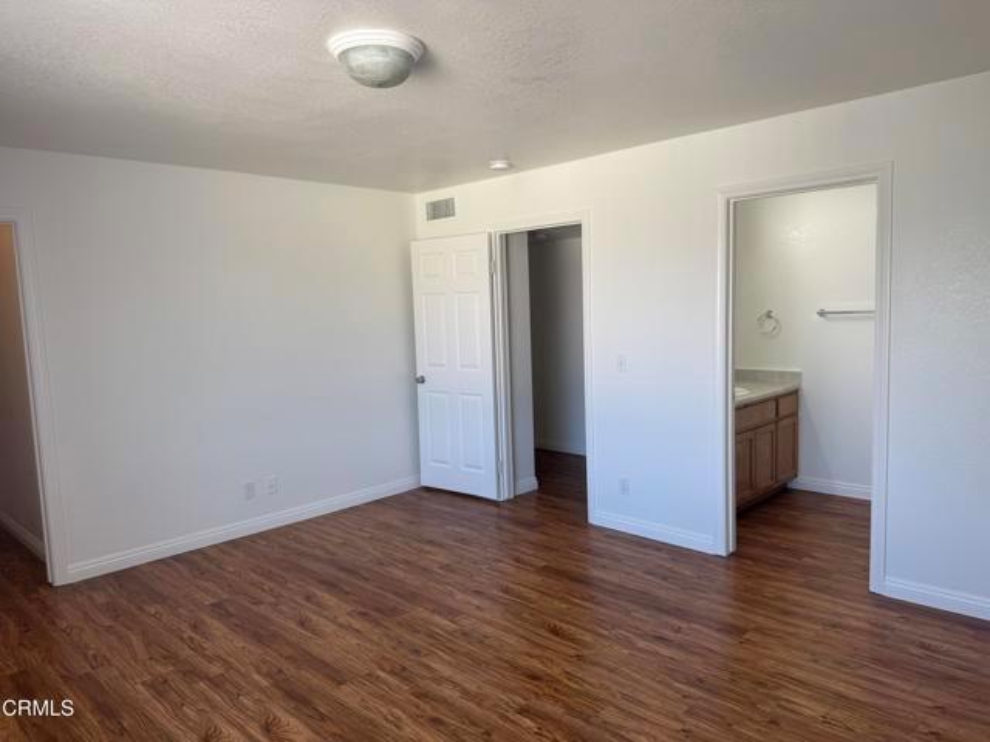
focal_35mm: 24
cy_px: 371
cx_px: 495
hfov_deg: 71.6
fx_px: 686
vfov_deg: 56.8
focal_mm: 6.76
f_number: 1.78
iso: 64
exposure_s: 1/120
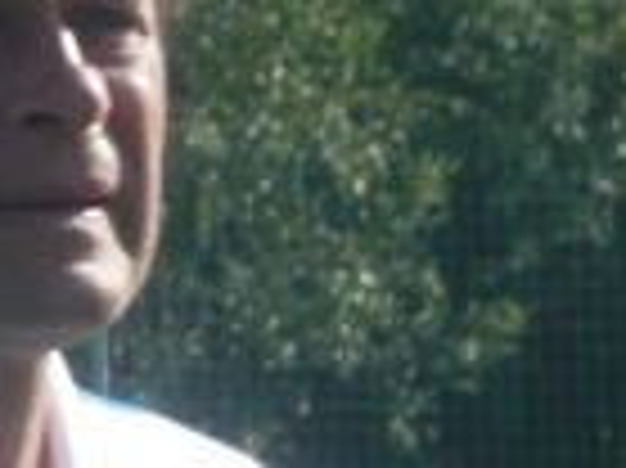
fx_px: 13027
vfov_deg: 2.1
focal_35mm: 721
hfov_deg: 2.7
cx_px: -1209
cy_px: 569
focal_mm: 16.4
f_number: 5.6
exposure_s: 1/320
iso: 100
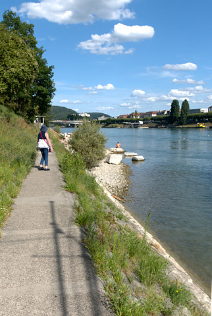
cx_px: 106
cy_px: 158
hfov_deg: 36.1
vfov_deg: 51.8
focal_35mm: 37
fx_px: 325
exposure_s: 1/1300
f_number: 5.6
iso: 200
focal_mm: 16.5
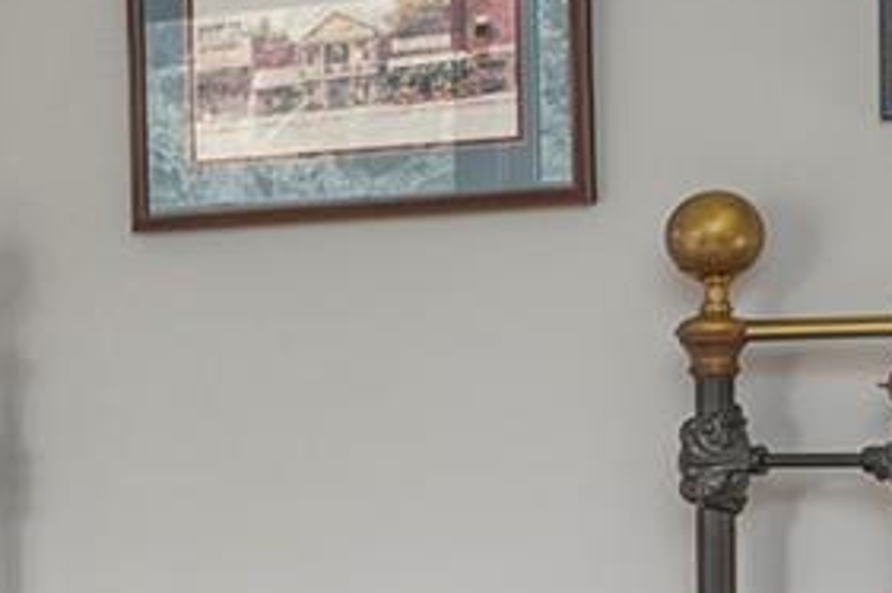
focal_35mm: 124
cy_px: 518
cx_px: -819
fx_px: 3071
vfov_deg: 11.0
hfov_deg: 14.2
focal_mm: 17
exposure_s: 1/80
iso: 320
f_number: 7.1
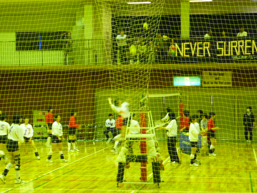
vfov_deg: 16.2
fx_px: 676
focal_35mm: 91
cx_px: 128
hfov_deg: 21.5
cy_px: 96
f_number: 5.7
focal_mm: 16.2
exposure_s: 1/15
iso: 1000
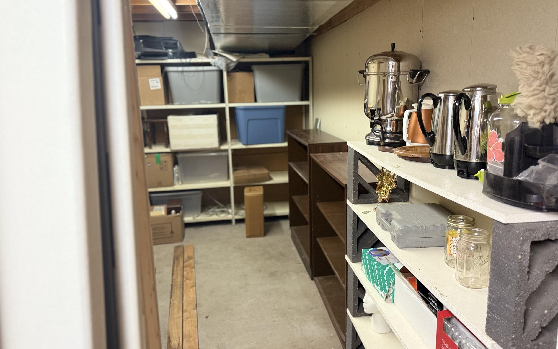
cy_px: 161
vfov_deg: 47.6
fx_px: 395
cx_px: 283
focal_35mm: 26
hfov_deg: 70.4
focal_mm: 6.76
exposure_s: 1/60
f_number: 1.78
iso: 250
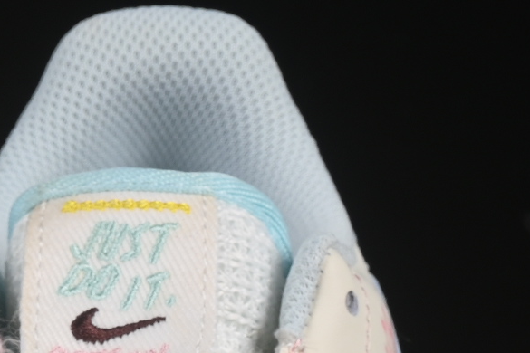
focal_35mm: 357
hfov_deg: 5.7
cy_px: 760
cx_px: -141
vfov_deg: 3.8
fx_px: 5255
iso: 160
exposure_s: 1/80
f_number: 8
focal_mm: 50
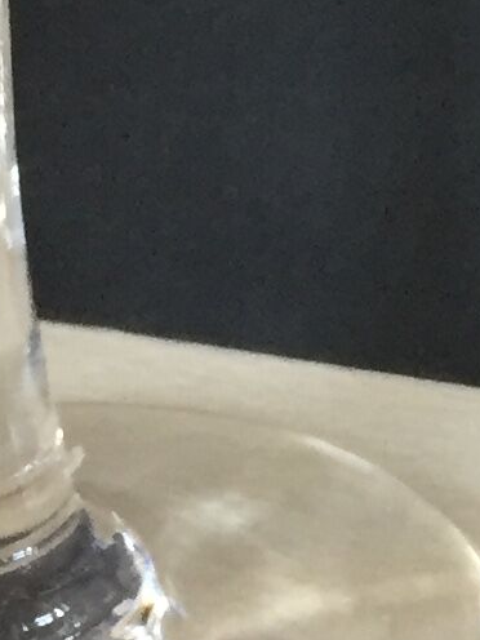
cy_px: -525
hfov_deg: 7.6
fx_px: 3531
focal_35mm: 191
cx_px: 815
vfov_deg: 9.8
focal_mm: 4.15
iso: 160
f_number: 2.2
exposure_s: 1/33
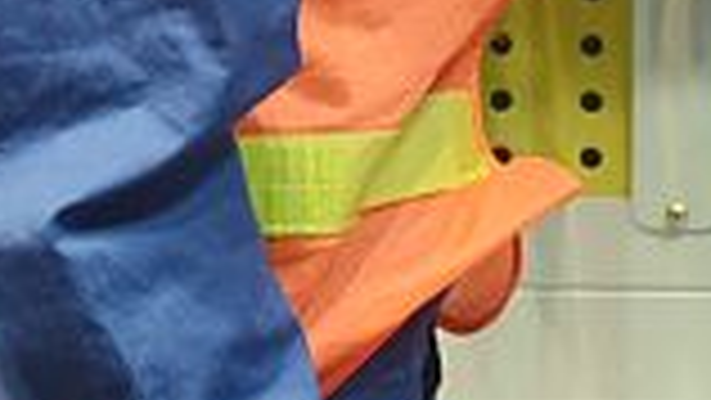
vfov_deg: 2.2
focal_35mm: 556
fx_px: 10486
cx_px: 436
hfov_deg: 3.9
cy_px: -1182
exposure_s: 1/125
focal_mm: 70
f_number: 5
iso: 1600
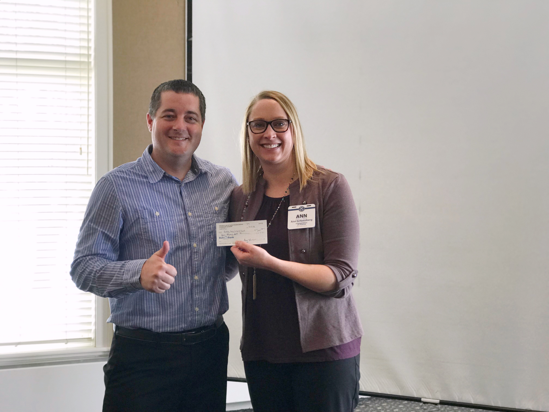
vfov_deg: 25.7
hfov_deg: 33.8
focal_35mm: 57
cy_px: 206
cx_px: 274
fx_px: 904
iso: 40
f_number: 2.8
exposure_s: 1/60
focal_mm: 6.6
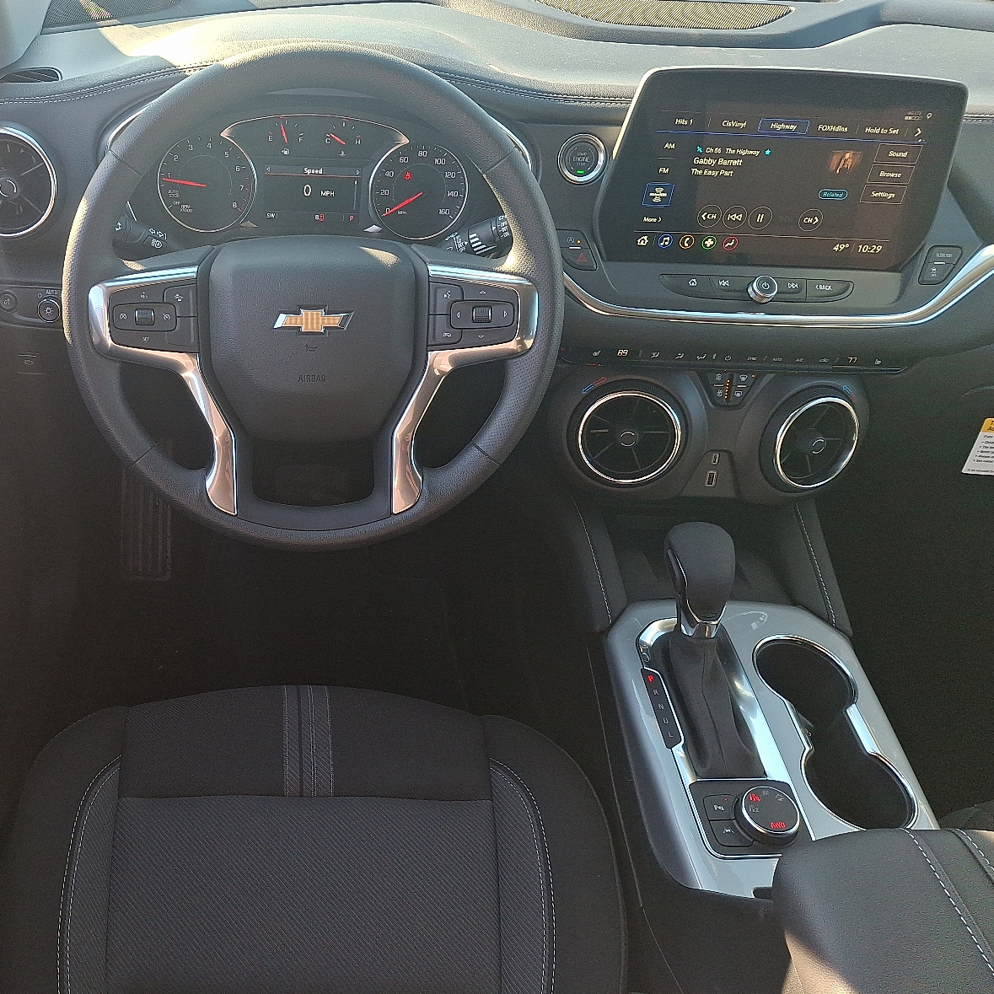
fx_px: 975
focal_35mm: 30
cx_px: 326
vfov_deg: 54.0
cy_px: 492
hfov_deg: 52.9
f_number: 1.8
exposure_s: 1/164
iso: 30
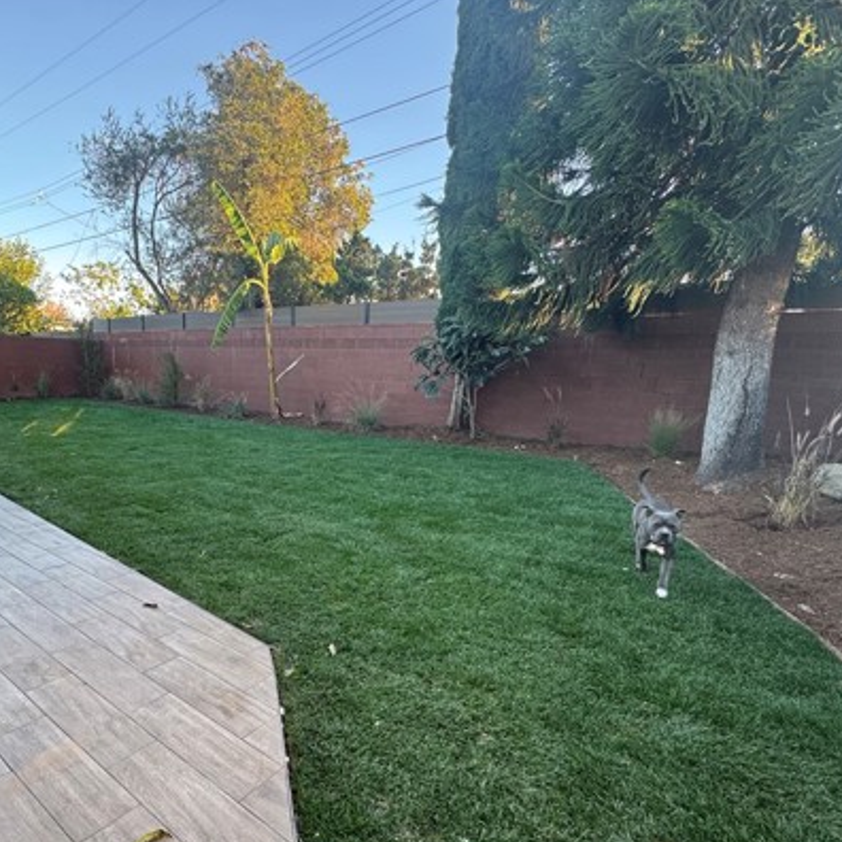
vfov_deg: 74.2
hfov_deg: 72.7
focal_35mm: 20
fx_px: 550
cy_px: 493
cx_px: 285
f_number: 2.2
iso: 80
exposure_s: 1/99
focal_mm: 2.22
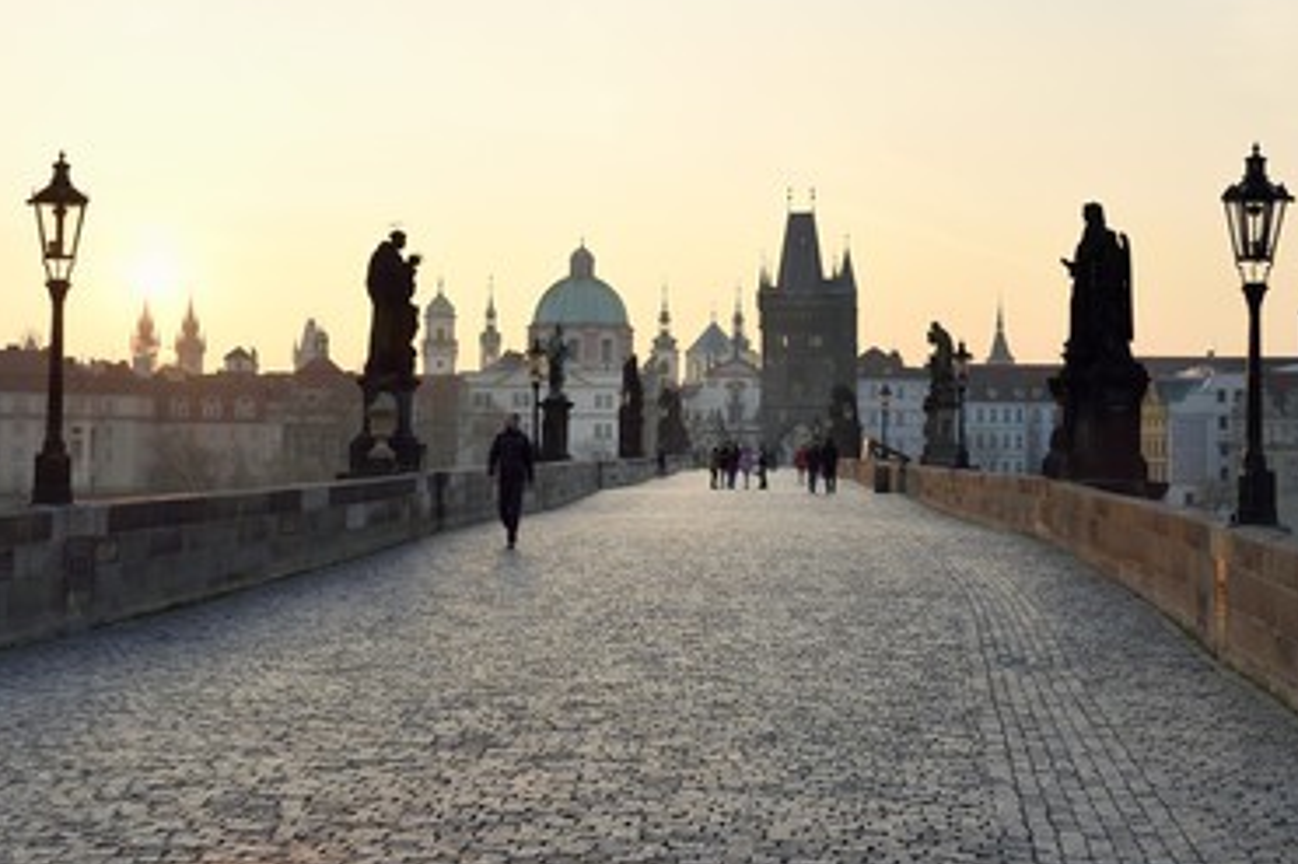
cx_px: 689
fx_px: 1838
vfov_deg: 26.5
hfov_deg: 38.9
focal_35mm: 51
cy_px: 434
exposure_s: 1/160
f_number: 13
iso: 400
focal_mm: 45
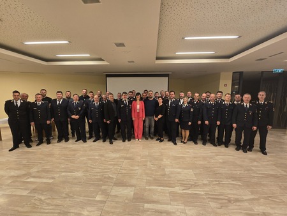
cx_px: 144
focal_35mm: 13
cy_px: 108
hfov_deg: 106.2
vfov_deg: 90.0
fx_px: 108
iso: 160
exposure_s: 1/50
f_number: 2.2
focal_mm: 2.2
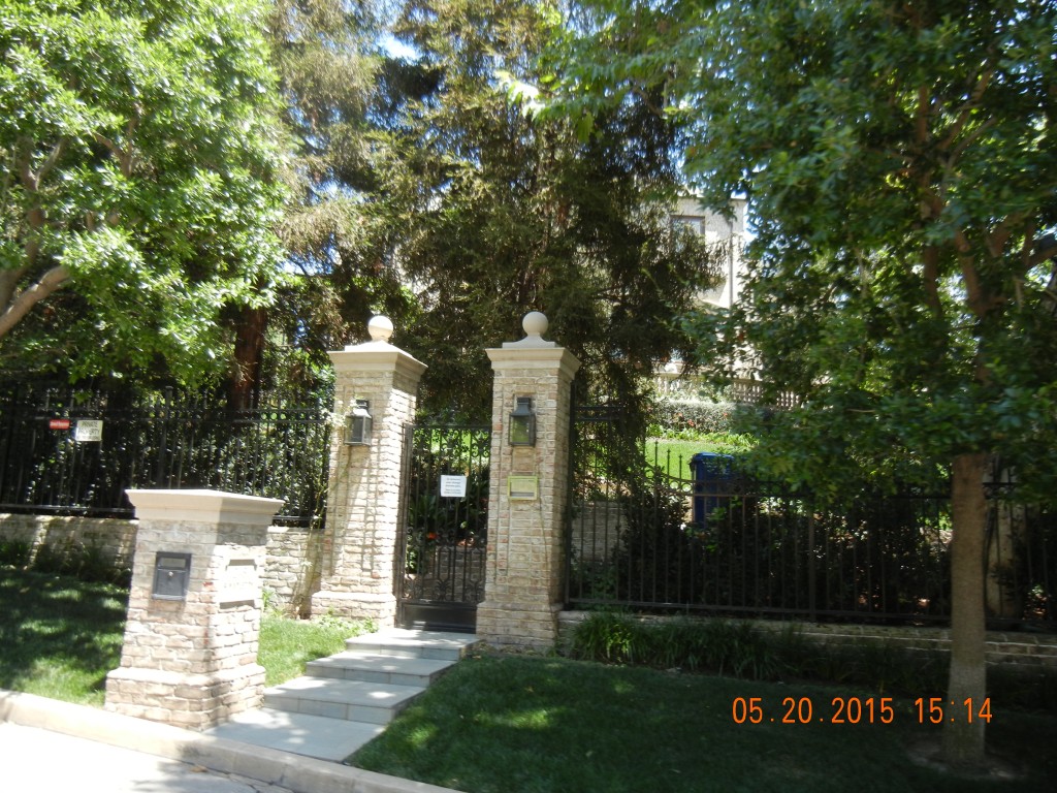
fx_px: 916
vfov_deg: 46.8
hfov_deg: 60.0
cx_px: 528
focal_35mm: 30
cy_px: 396
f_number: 3.5
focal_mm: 5.4
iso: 160
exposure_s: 1/208
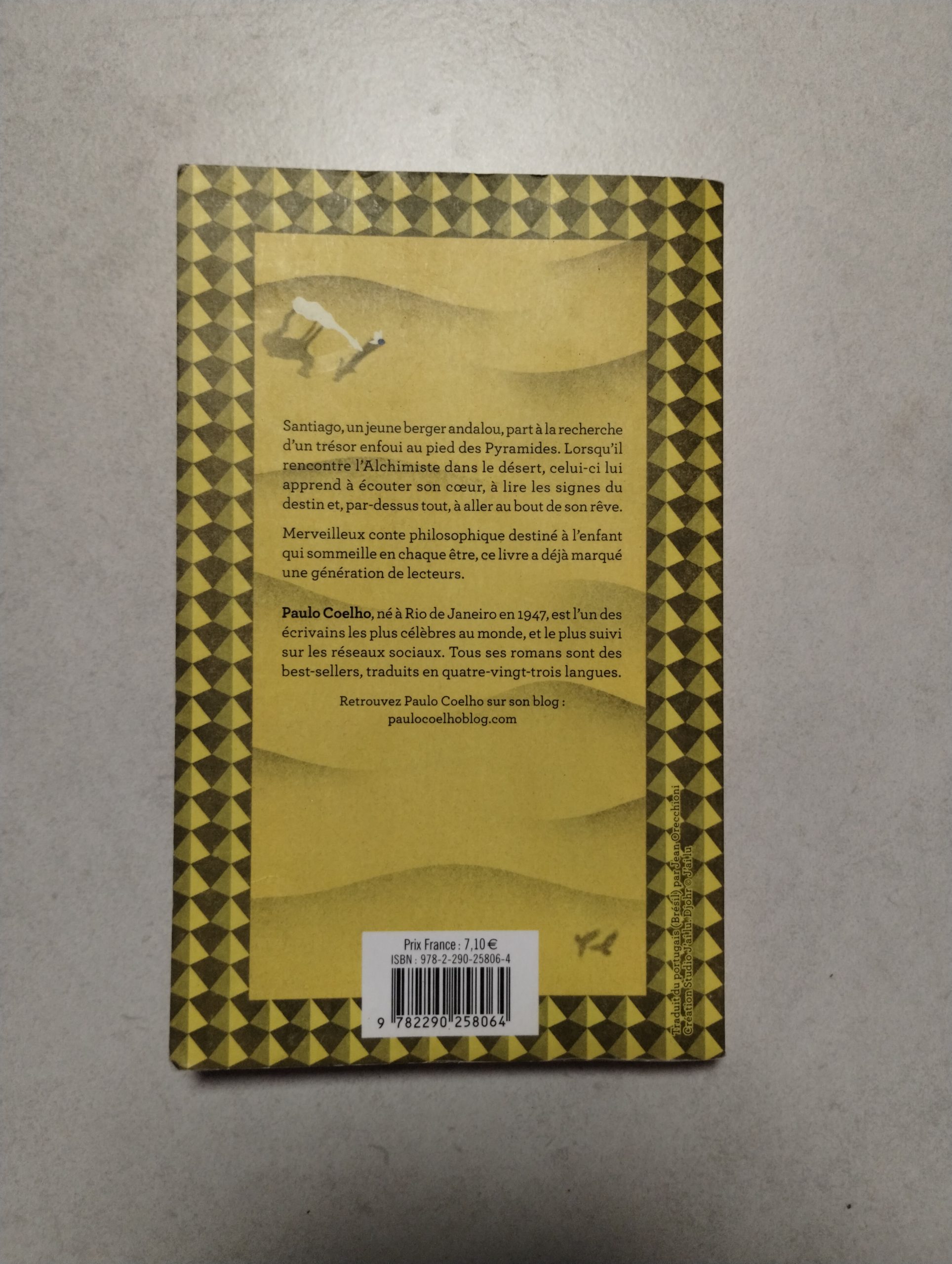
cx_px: 476
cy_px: 632
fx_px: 1024
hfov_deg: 49.9
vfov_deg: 63.4
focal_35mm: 28
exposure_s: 1/33.3
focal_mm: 4.27
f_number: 1.8
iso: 356
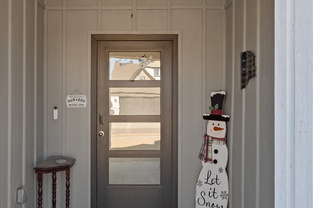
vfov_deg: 31.2
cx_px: 130
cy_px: 104
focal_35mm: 43
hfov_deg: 45.3
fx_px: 374
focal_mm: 16
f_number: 8
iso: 160
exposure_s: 1/25
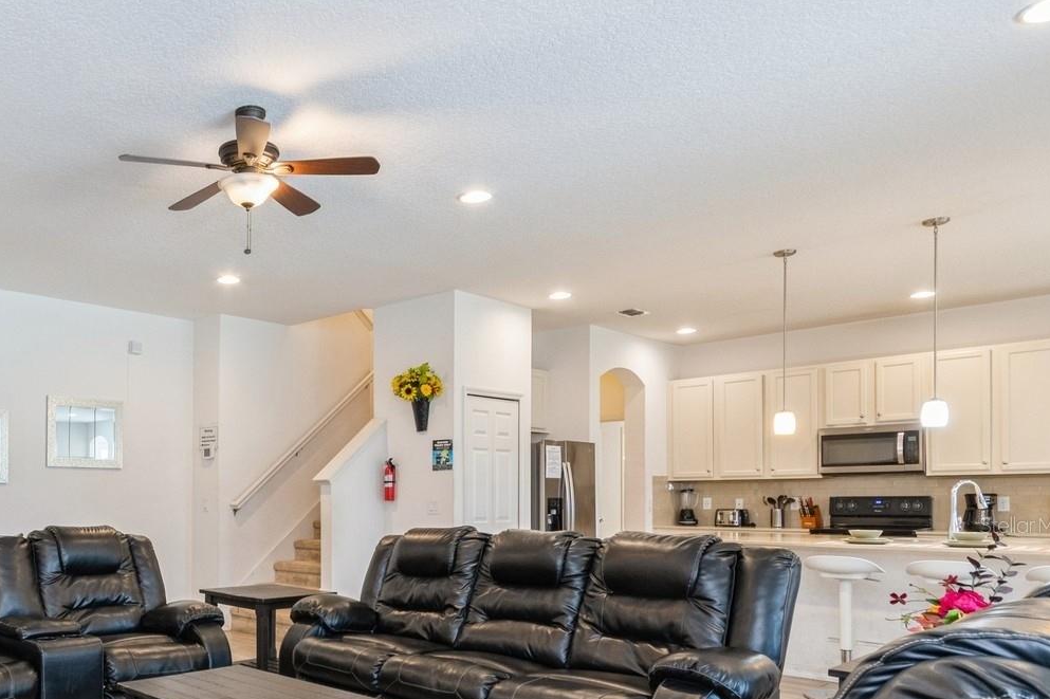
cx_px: 234
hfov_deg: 59.5
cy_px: 525
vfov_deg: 43.5
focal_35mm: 29
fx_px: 845
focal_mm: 12
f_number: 9
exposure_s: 1/8
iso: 400
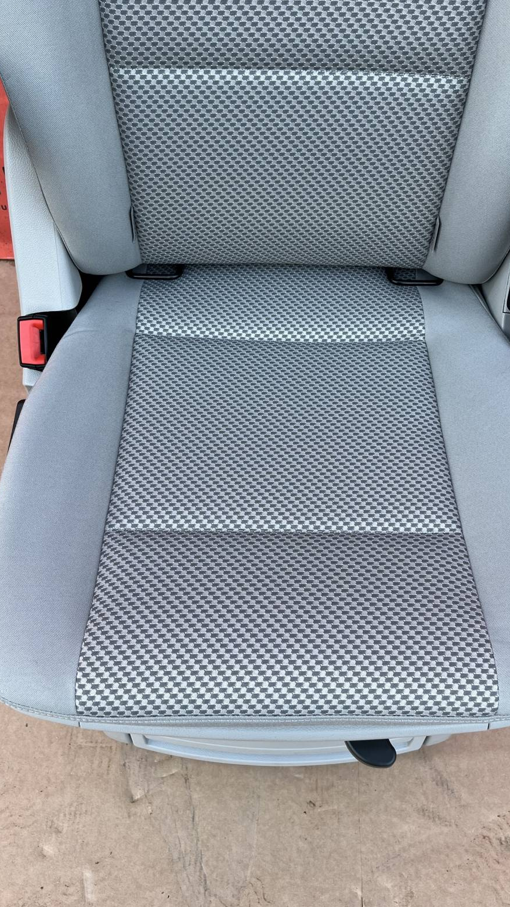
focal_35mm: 29
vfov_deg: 66.1
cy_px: 445
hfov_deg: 40.1
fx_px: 697
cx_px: 279
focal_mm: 5.1
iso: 32
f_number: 1.6
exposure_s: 1/122
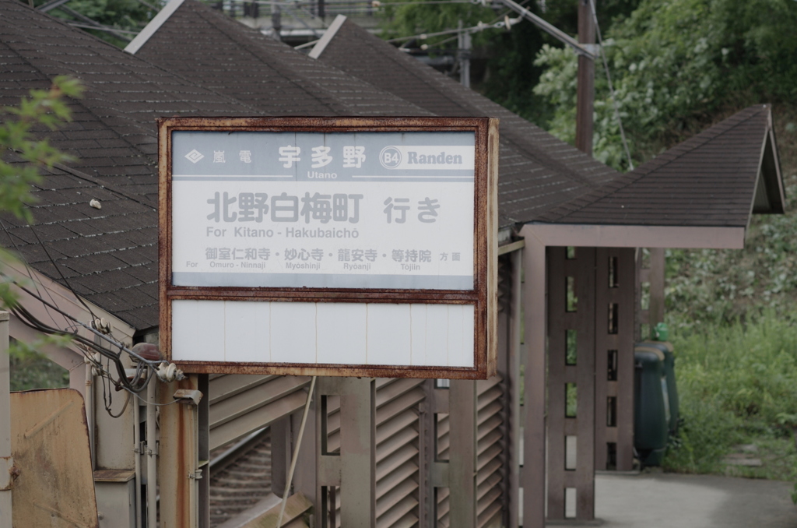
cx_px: 398
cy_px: 264
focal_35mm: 105
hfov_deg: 19.5
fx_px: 2320
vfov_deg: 13.0
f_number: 4
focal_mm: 70
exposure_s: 1/400
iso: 100
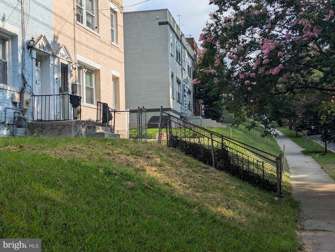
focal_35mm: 48
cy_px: 126
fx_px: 465
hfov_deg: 39.6
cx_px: 168
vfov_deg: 30.3
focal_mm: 6.81
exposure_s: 1/1898
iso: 47
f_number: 1.85
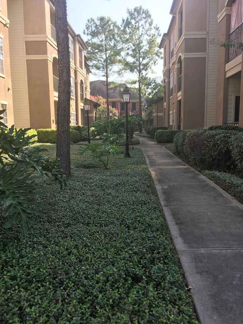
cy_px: 163
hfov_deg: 46.8
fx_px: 281
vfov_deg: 60.0
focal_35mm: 30
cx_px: 124
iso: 32
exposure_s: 1/501
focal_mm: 4.2
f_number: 2.2
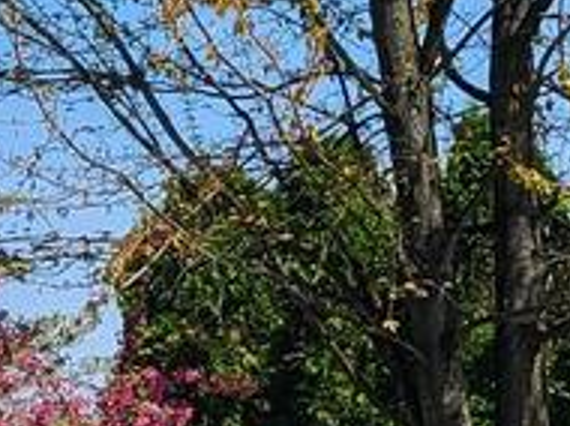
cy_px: -120
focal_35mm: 182
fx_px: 2993
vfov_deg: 8.0
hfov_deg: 10.6
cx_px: -162
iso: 40
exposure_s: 1/2222
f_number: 1.8
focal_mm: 5
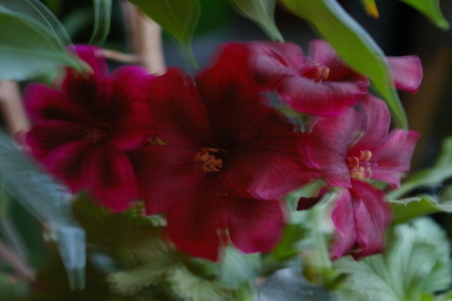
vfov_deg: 18.2
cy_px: 150
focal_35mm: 75
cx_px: 226
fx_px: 941
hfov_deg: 27.0
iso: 800
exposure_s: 1/1.43
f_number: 8
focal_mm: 50
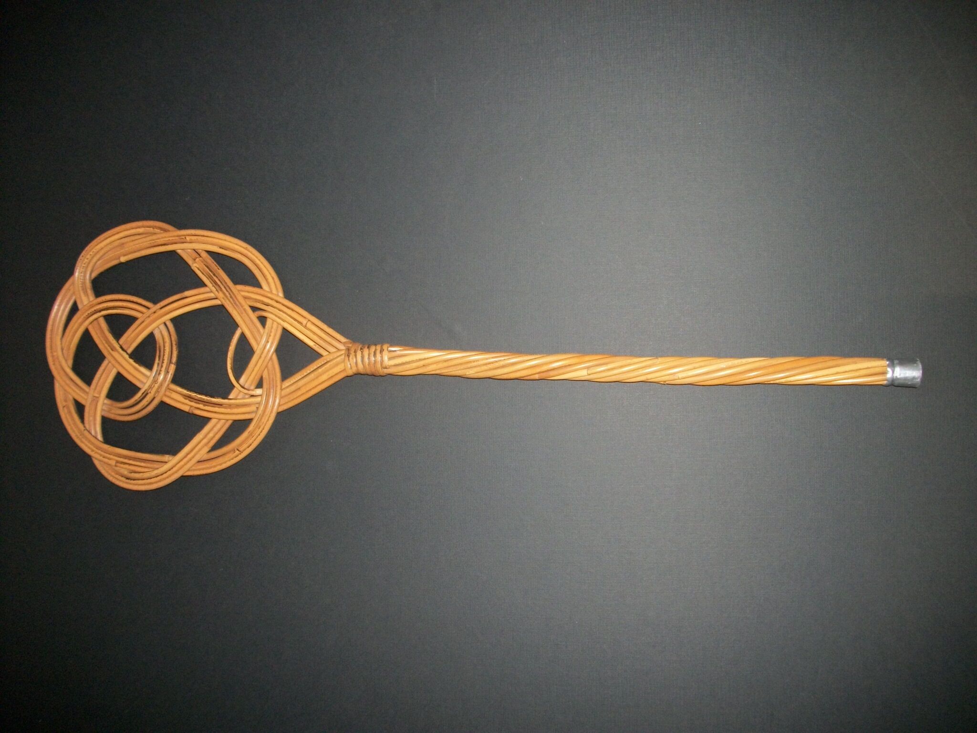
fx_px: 903
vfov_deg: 44.2
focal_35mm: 32
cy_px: 366
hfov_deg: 56.8
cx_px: 488
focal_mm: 5.7
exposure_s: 1/30
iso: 160
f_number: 2.9
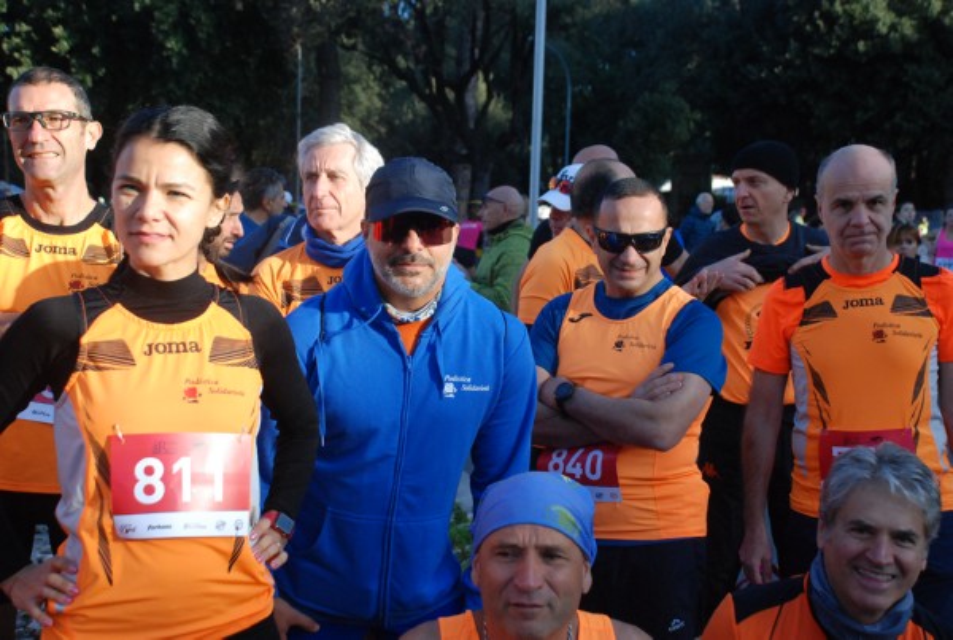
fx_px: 1274
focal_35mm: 48
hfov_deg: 41.0
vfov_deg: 28.2
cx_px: 476
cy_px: 320
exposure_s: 1/1250
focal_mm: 32
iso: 1000
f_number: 5
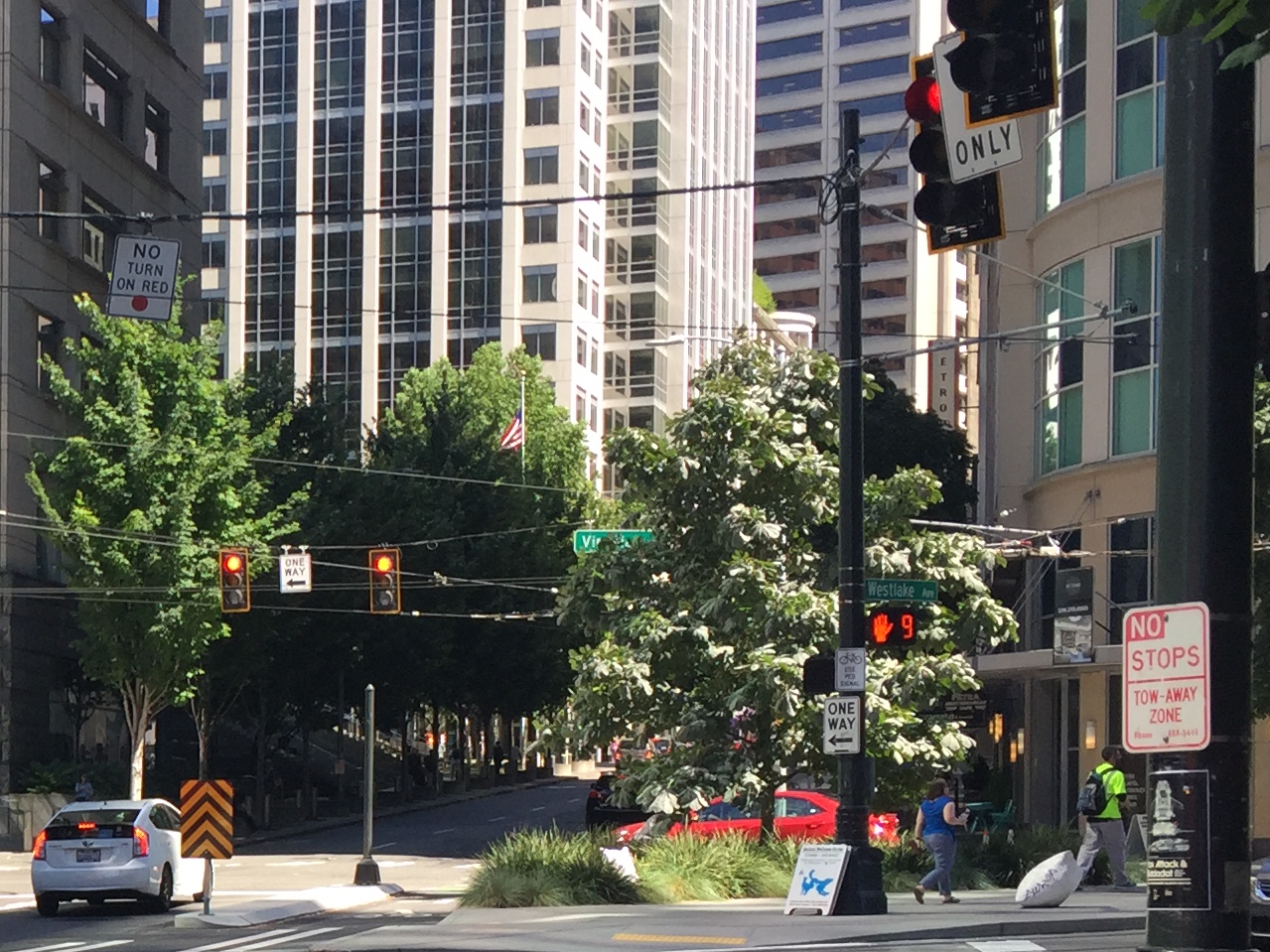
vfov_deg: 19.6
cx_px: -214
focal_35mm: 74
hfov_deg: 24.2
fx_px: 2715
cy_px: 824
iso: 32
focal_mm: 4.15
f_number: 2.2
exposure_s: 1/439
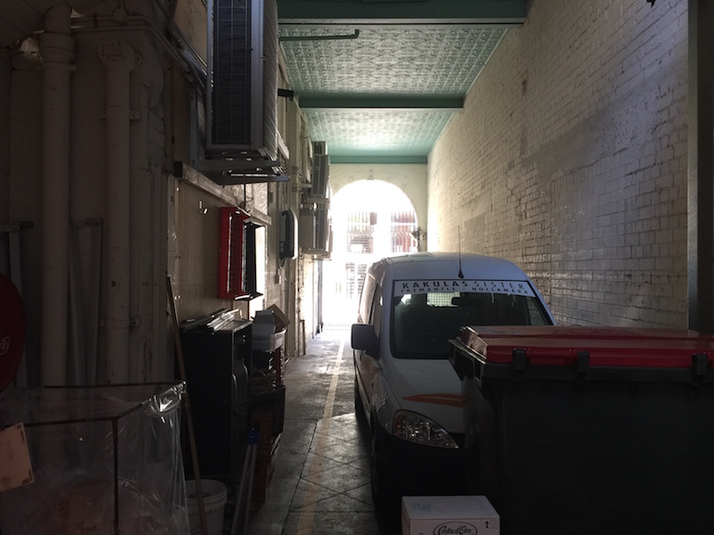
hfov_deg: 61.7
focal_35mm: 29
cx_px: 357
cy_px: 268
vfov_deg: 48.2
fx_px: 598
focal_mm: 4.15
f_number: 2.2
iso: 50
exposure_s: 1/17
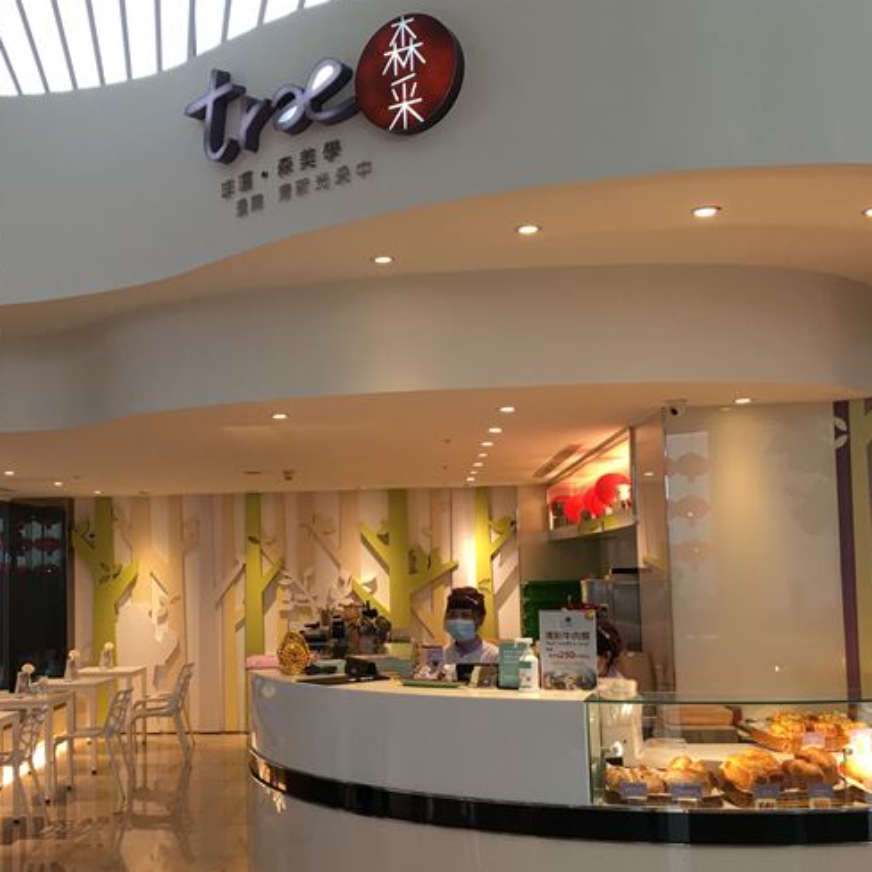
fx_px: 1197
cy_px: 497
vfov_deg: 39.9
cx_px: 318
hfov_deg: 39.7
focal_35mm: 42
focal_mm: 4.15
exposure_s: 1/15
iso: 25
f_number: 2.2
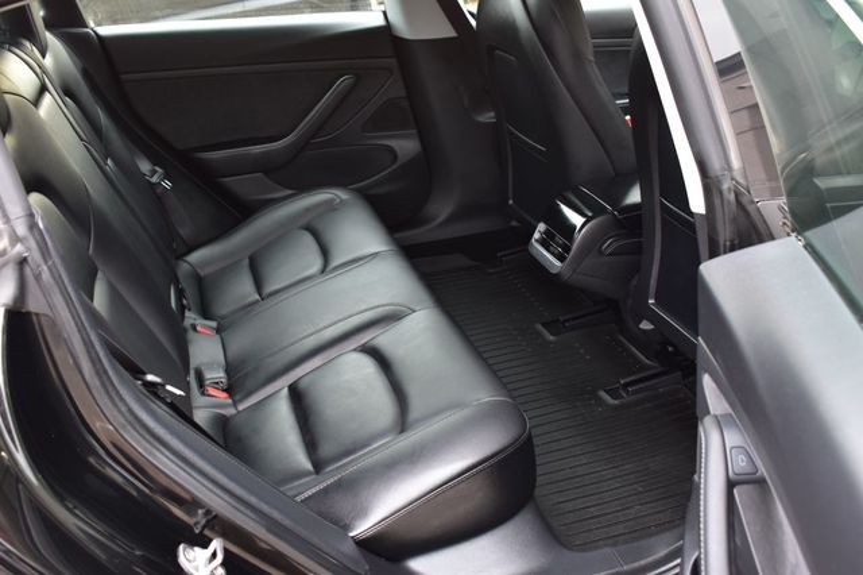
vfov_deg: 35.5
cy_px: 288
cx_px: 432
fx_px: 898
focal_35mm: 38
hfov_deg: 51.3
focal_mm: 25
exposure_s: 1/20
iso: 400
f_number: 6.3
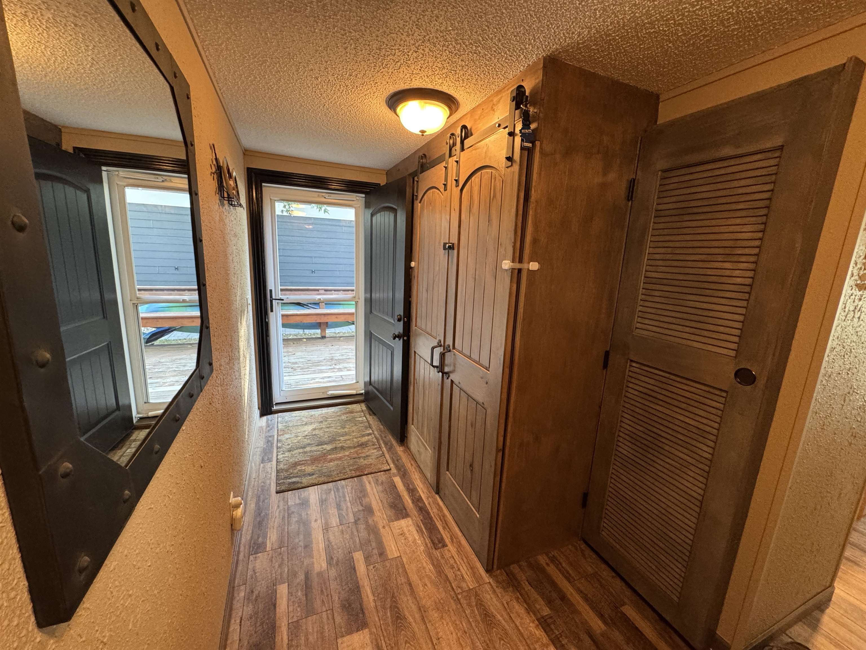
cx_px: 433
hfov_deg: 102.1
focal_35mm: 14
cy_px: 325
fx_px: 350
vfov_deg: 85.7
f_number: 2.2
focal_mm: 2.22
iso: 500
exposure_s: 1/60
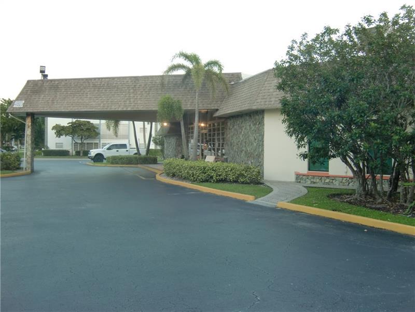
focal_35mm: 40
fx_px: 480
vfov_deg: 36.0
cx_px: 208
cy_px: 156
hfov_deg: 46.8
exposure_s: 1/60
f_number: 3.8
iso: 100
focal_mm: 7.1
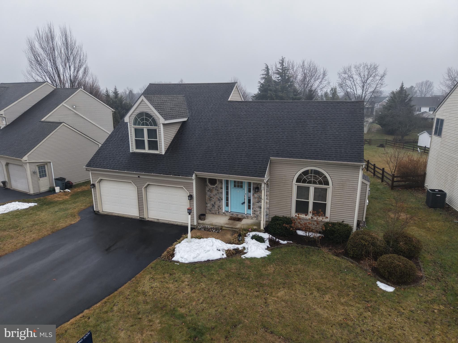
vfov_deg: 56.8
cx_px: 229
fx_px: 318
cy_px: 172
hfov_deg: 71.6
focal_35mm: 24
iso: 100
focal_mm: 8.67
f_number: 1.8
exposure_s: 1/320
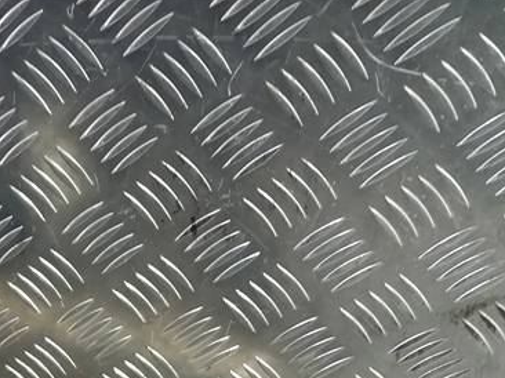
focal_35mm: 70
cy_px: 521
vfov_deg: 19.1
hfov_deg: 25.1
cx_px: -101
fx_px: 1021
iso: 100
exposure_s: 1/50
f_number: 1.8
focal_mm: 4.6
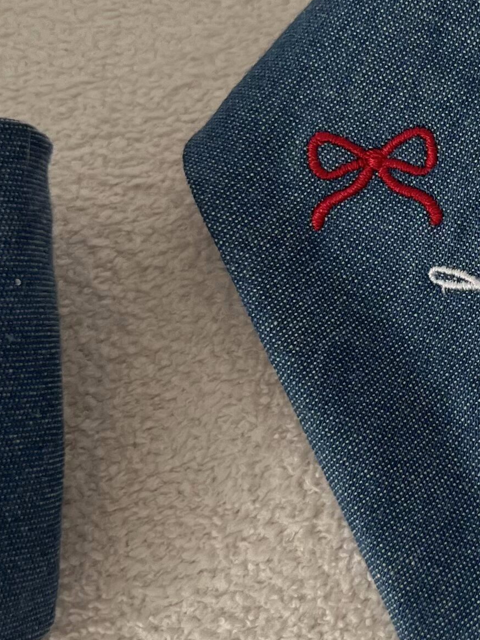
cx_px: 685
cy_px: 203
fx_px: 1664
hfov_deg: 15.4
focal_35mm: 90
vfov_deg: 21.7
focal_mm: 5.7
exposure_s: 1/192
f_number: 1.5
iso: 50
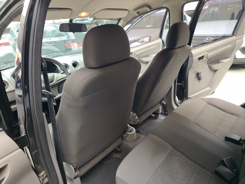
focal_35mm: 23
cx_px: 122
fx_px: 163
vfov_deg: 58.9
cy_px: 92
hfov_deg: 73.9
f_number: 1.7
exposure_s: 1/60
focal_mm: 6.3
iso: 64
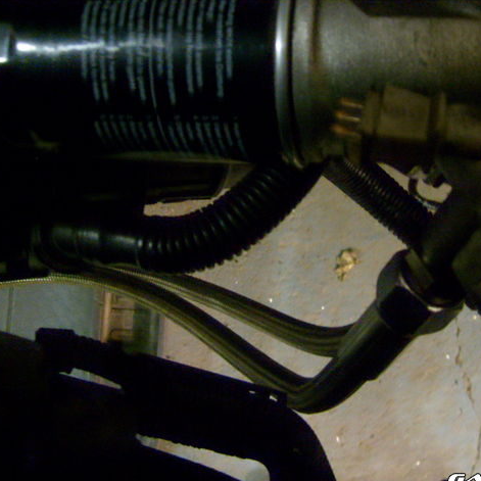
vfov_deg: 40.0
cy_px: 244
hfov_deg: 39.8
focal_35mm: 42
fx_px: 660
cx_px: 296
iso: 200
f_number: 2.8
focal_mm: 5.8
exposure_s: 1
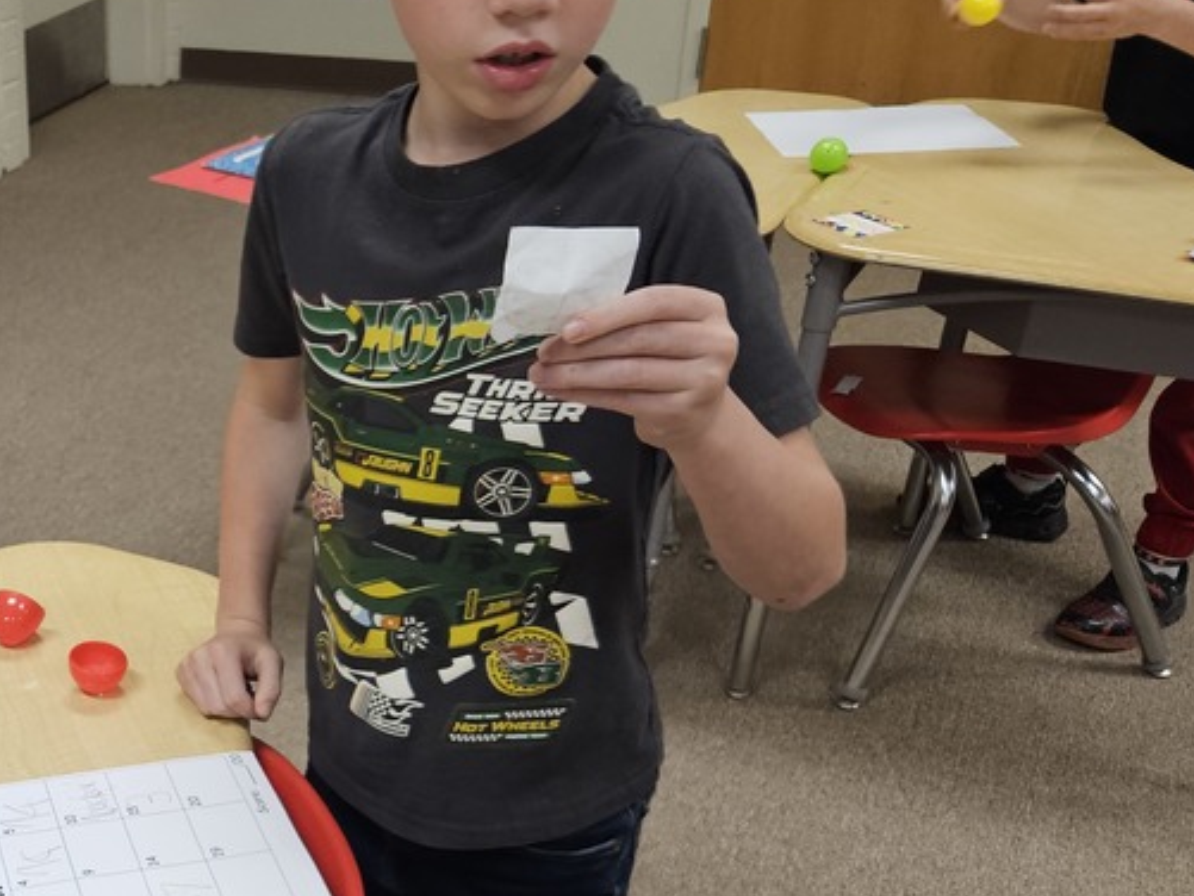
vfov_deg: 30.3
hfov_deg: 36.7
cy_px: 689
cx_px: 26
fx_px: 1622
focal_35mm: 47
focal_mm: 5.4
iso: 250
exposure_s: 1/120
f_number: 1.8
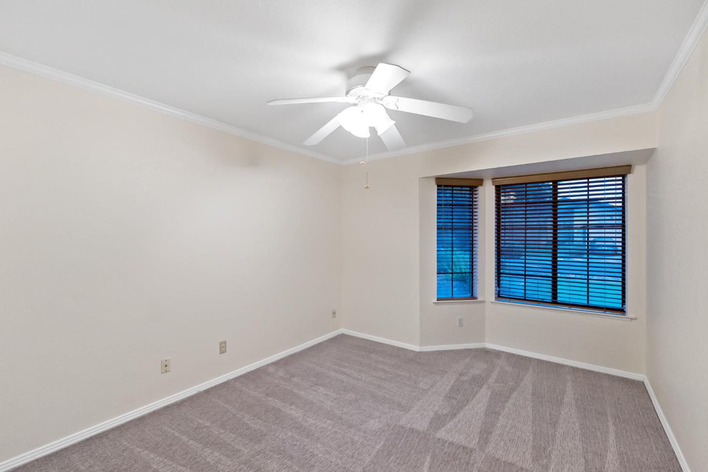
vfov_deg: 77.3
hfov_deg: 100.4
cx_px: 341
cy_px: 241
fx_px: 295
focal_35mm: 15
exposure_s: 1/160
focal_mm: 14
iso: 1600
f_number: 2.8
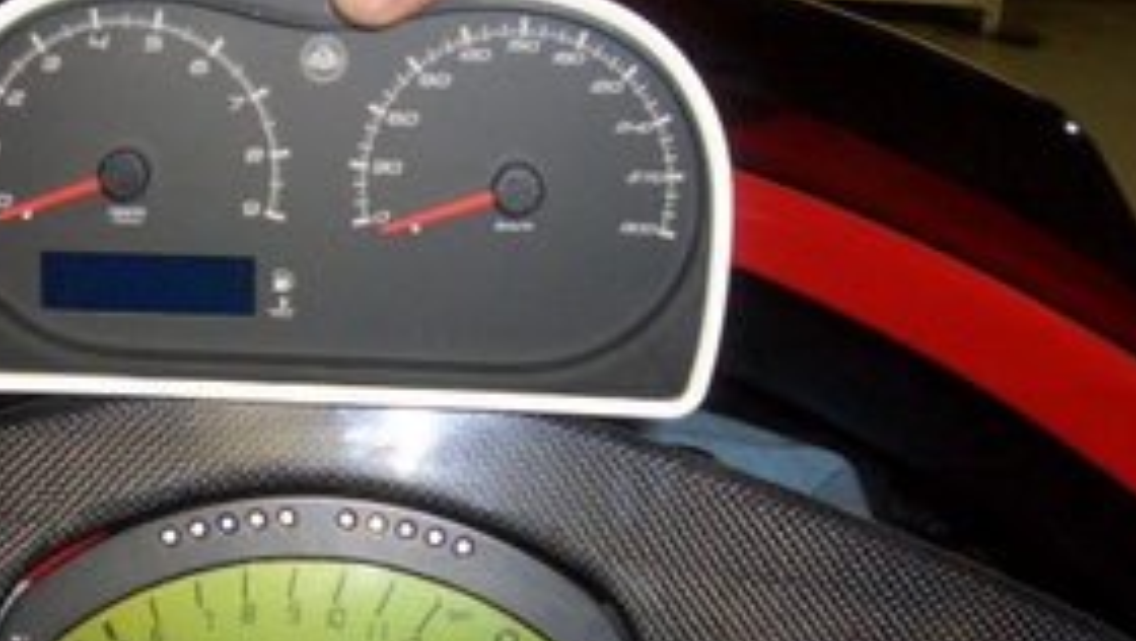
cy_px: 418
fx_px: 1899
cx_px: 329
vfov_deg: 19.1
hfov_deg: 32.8
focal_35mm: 63
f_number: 4
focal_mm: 4.8
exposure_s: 1/40
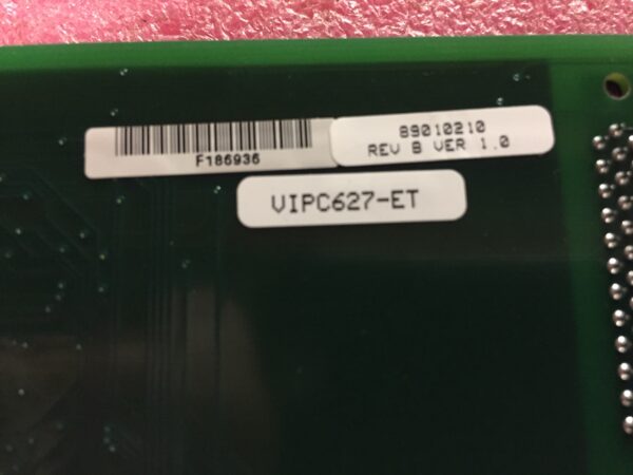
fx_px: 530
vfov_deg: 48.2
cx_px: 316
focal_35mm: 29
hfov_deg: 61.7
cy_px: 238
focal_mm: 4.15
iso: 250
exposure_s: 1/15
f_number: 2.2
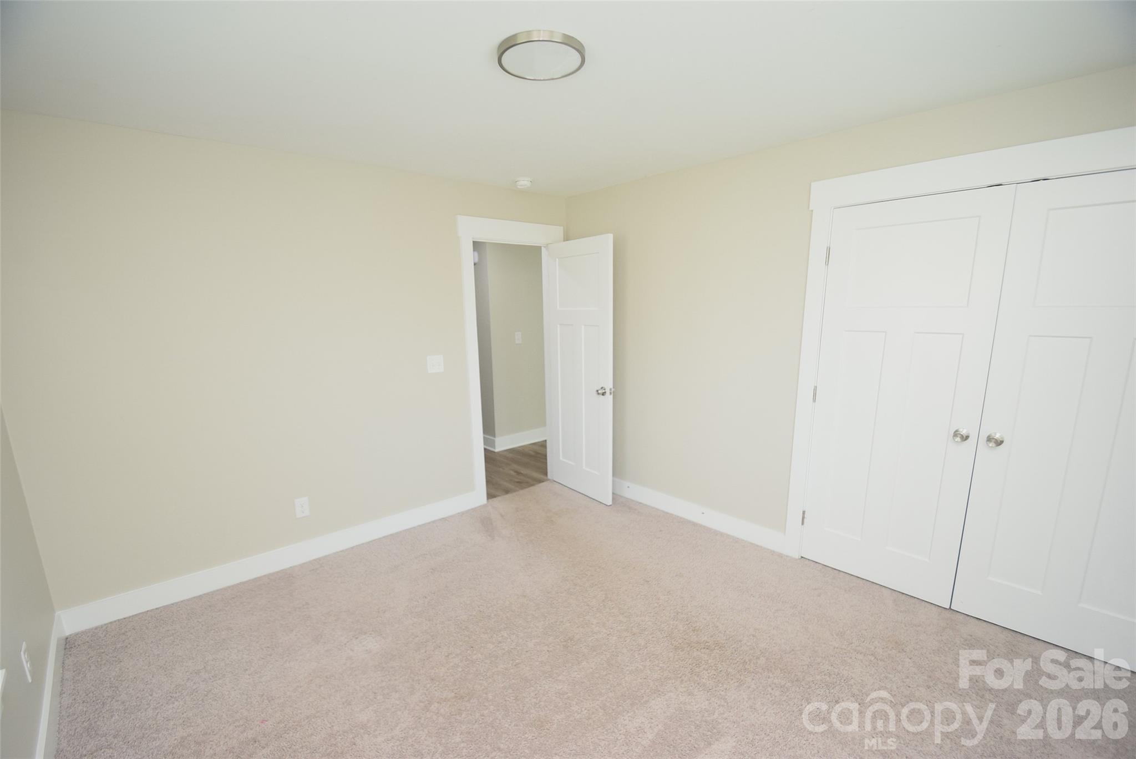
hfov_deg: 100.4
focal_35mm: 15
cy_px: 380
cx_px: 568
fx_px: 474
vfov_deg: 77.4
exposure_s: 1/125
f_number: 5.6
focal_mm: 10
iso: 800
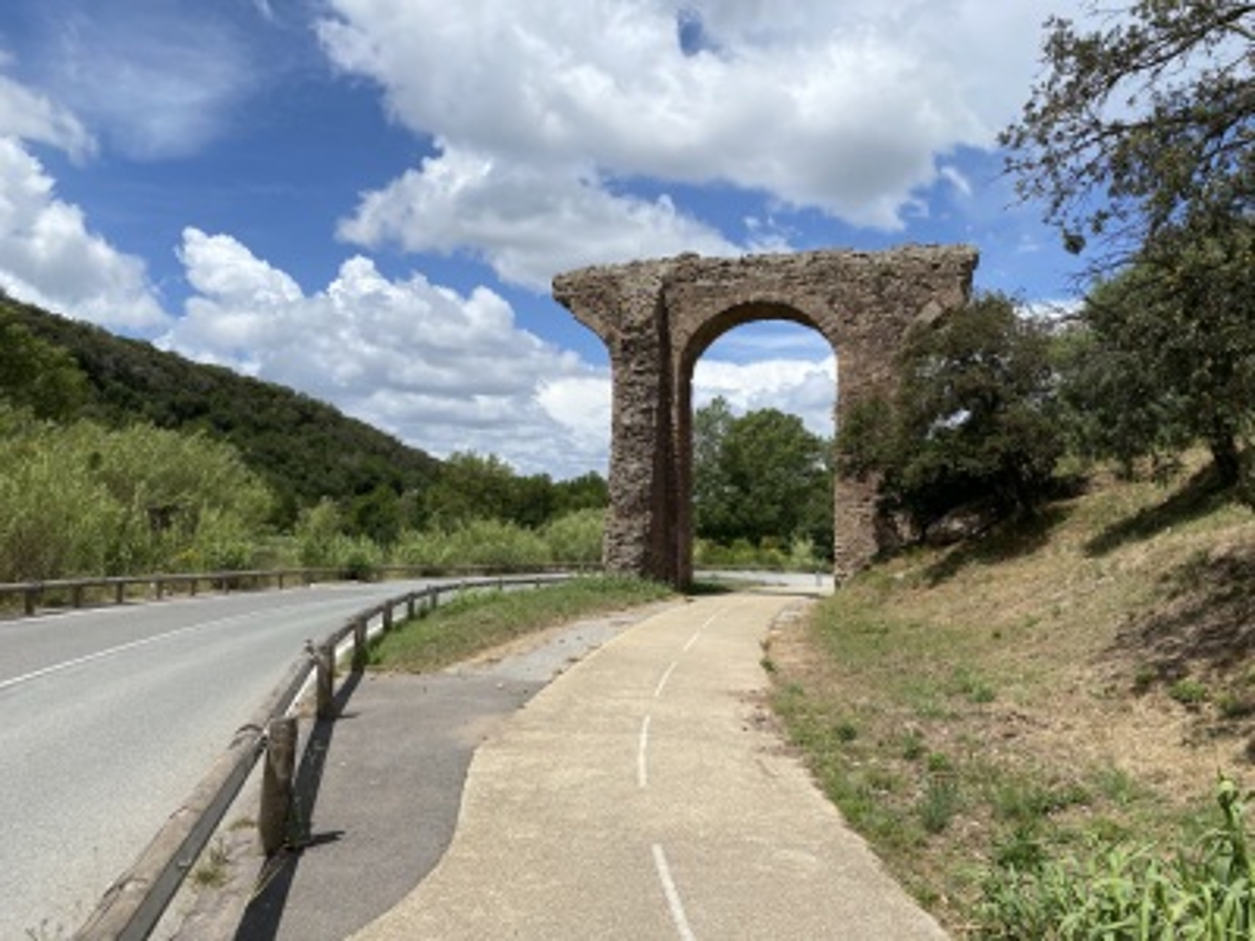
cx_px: 628
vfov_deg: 53.1
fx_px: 943
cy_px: 470
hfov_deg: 67.3
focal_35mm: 26
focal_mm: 4.25
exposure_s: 1/5236
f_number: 1.8
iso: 32
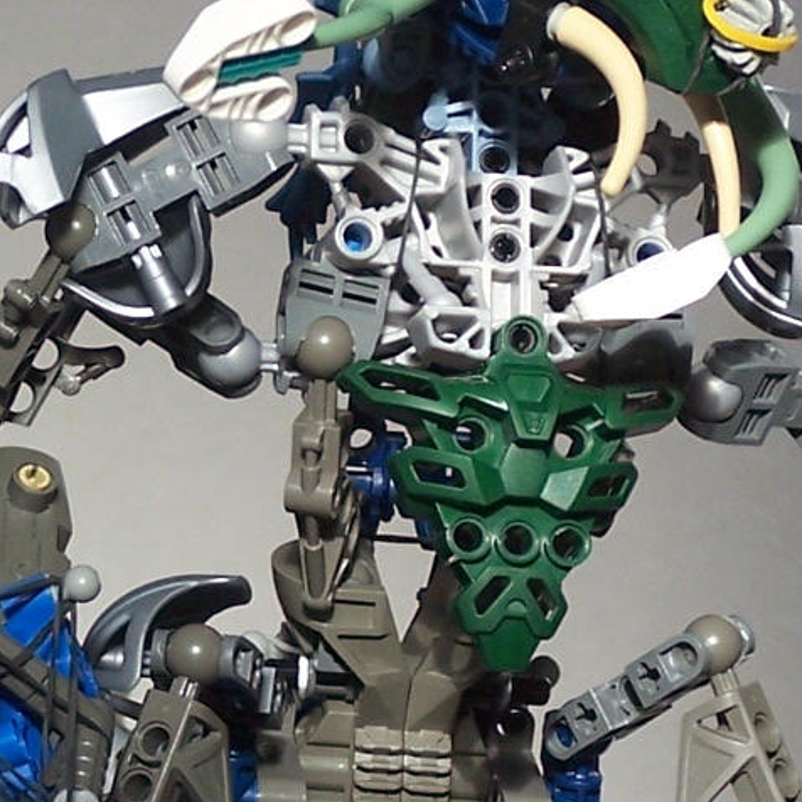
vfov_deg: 4.4
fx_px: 10328
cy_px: 831
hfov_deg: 4.4
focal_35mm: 394
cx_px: 452
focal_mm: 21.2
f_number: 3.2
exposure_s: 1/60
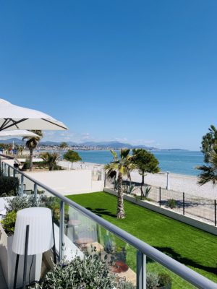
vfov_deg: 67.3
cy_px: 144
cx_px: 108
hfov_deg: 53.1
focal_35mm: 26
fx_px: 217
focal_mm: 4.25
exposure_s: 1/3521
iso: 25
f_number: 1.8
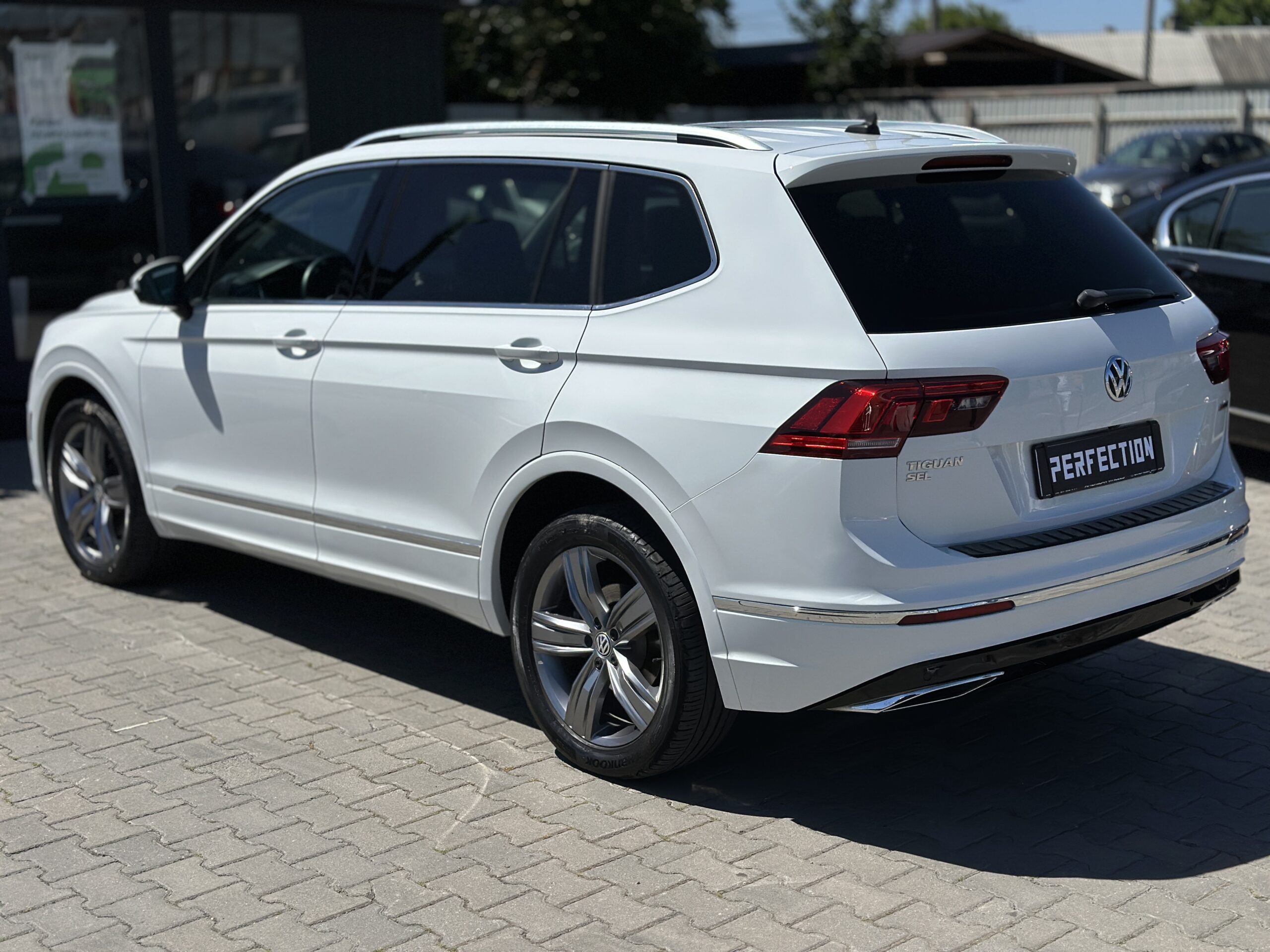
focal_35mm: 48
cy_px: 476
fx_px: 1761
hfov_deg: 39.7
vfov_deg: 30.3
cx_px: 635
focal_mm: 6.86
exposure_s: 1/15873
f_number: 1.78
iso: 100
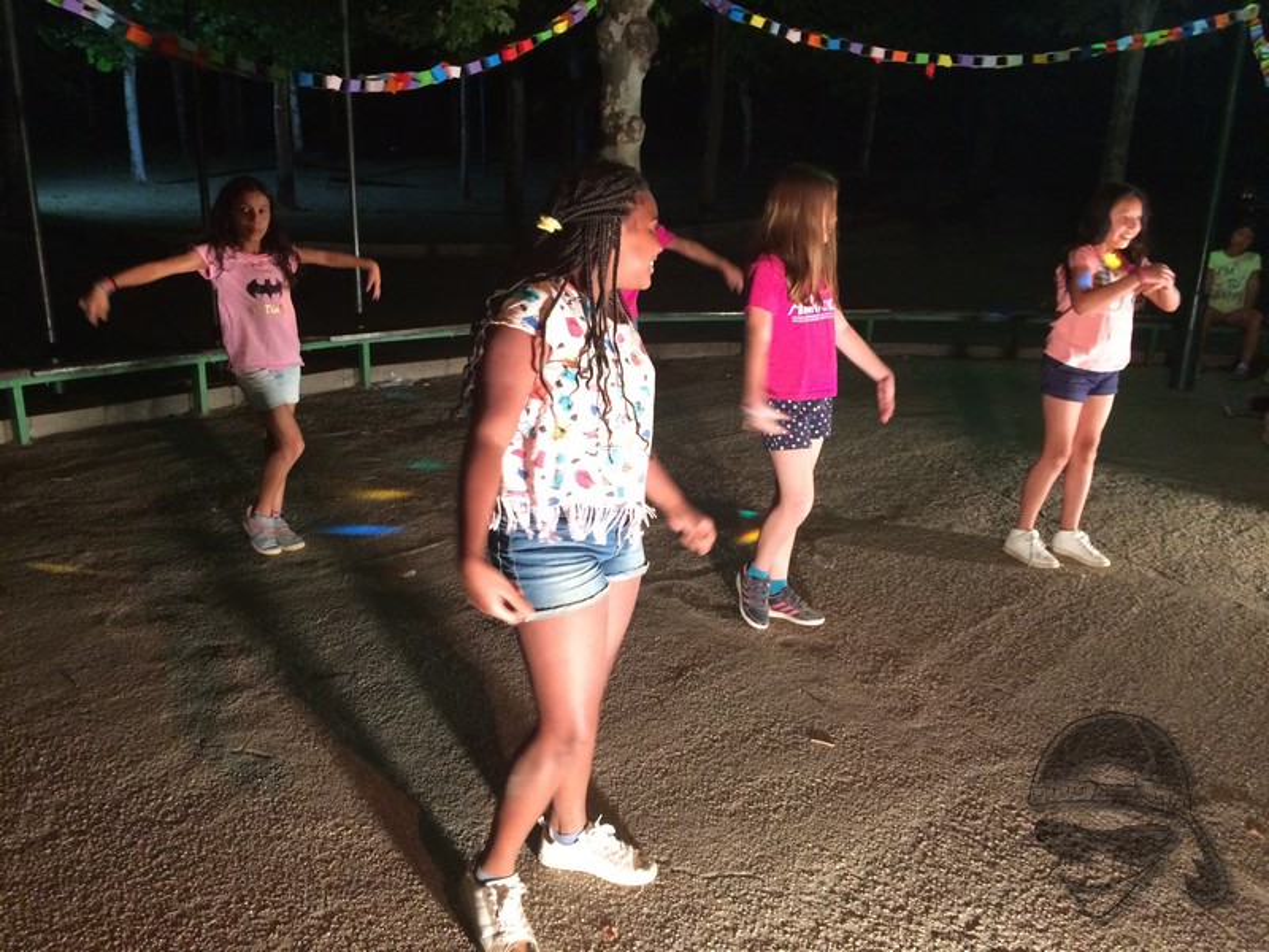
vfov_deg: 48.2
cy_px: 476
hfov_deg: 61.7
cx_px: 634
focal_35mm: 29
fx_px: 1063
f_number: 2.2
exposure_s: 1/33
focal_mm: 4.15
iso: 320
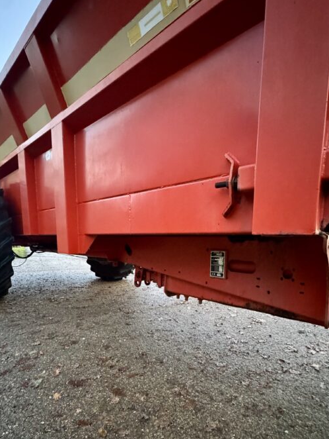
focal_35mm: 18
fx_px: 228
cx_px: 167
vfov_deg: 86.4
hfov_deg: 71.6
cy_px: 268
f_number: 2.2
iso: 1600
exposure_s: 1/34
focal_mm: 2.22
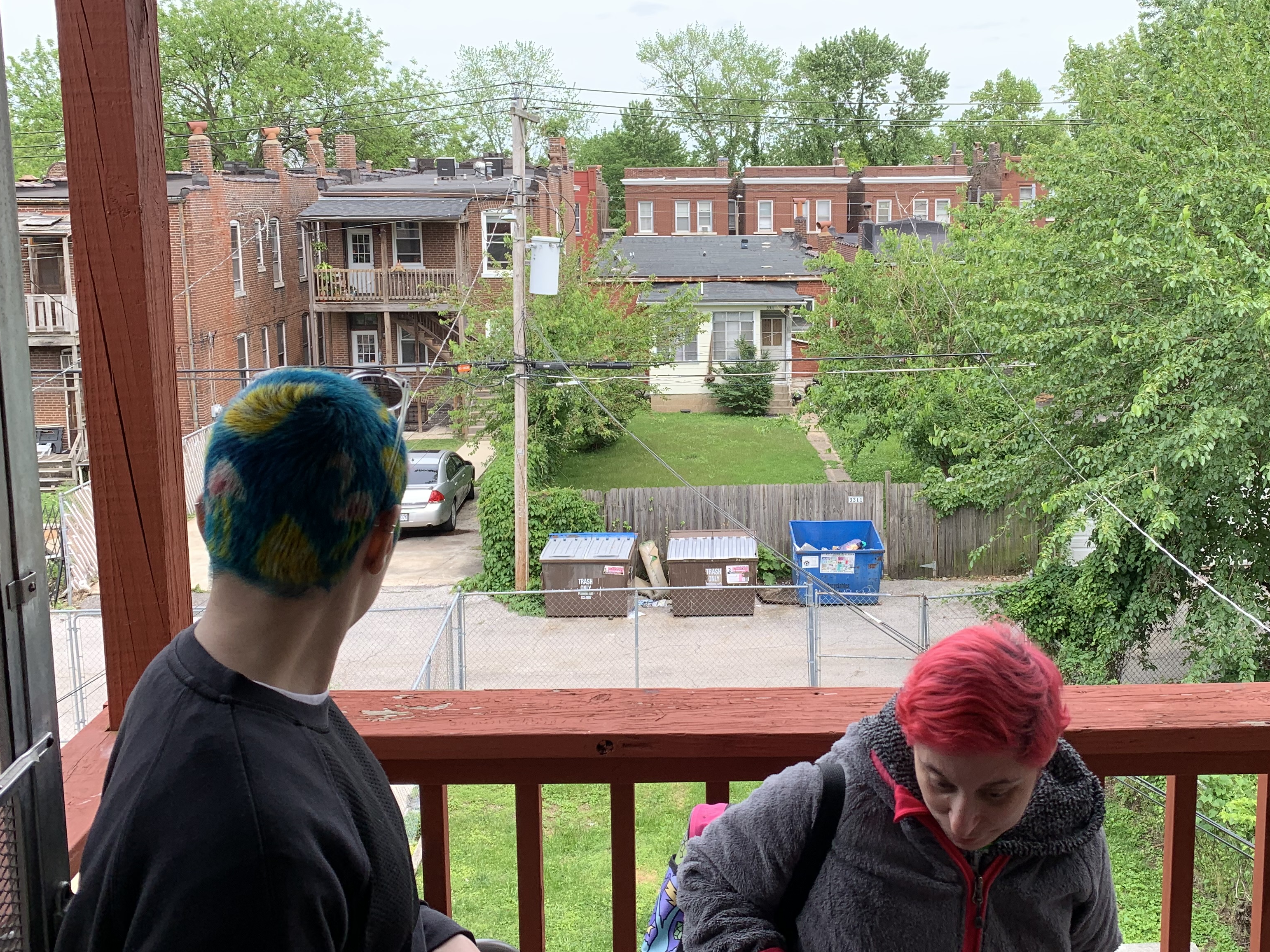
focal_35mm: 34
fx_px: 1247
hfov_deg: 53.7
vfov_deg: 41.6
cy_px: 384
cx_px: 740
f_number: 1.8
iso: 25
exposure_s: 1/587
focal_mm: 4.25
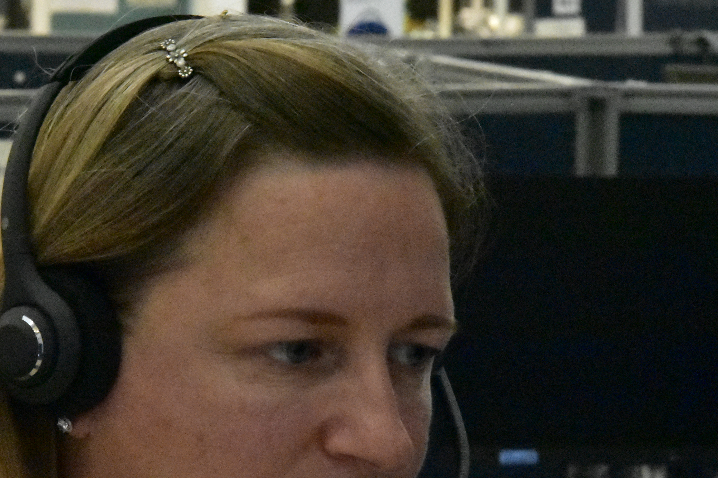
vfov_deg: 4.7
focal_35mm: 292
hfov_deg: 7.1
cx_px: 181
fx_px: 5822
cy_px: 357
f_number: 18
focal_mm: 105
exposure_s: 1/40
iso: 25600
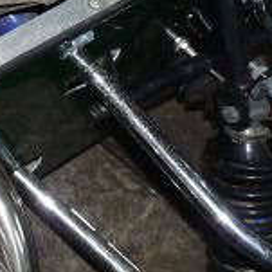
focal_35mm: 101
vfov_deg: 16.0
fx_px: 898
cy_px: -115
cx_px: -286
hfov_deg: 14.2
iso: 100
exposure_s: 1/30
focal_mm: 4.8
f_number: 2.8
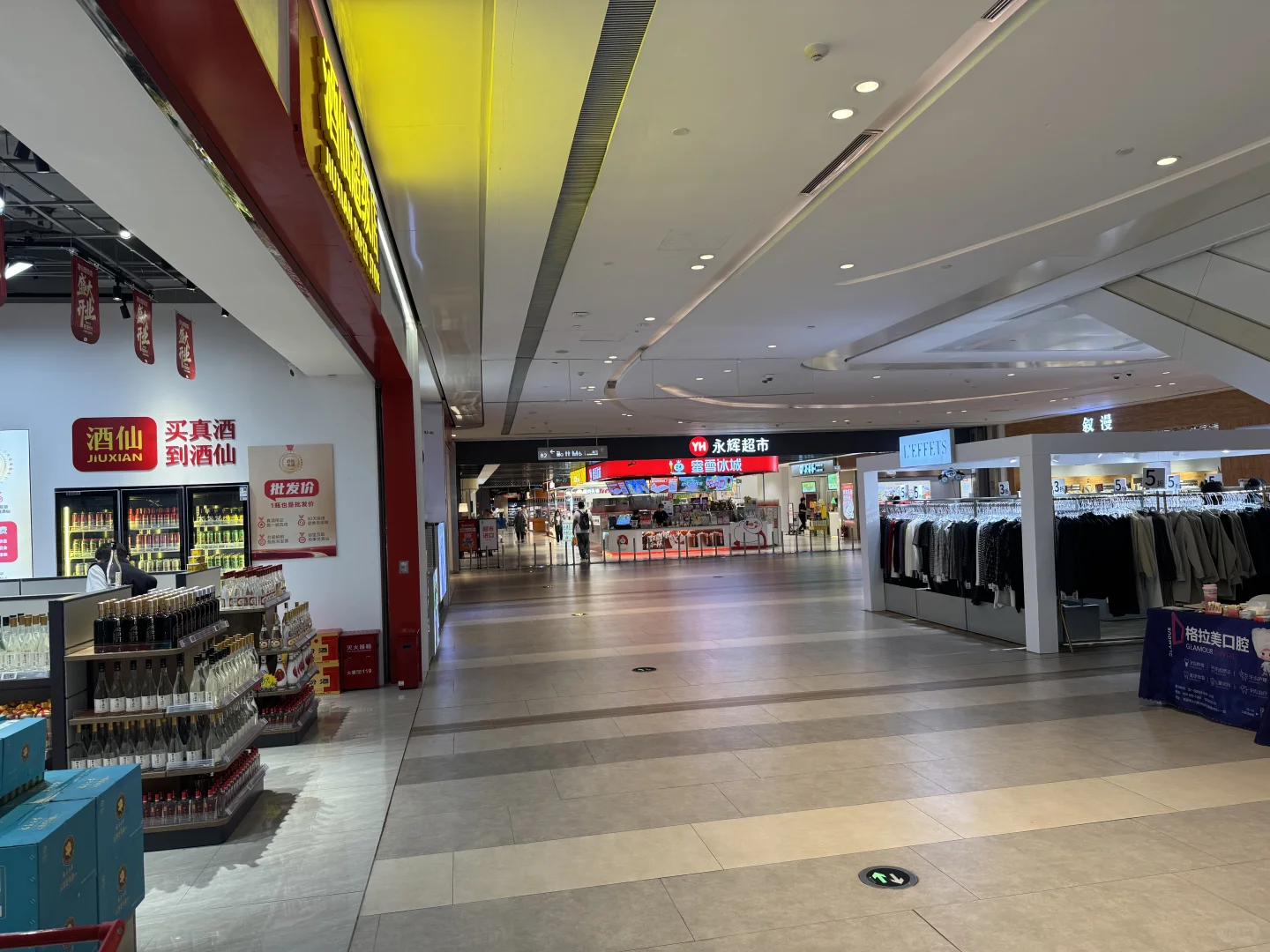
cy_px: 476
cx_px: 635
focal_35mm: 24
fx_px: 881
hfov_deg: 71.6
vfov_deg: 56.8
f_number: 1.78
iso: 80
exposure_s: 1/100
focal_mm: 6.76
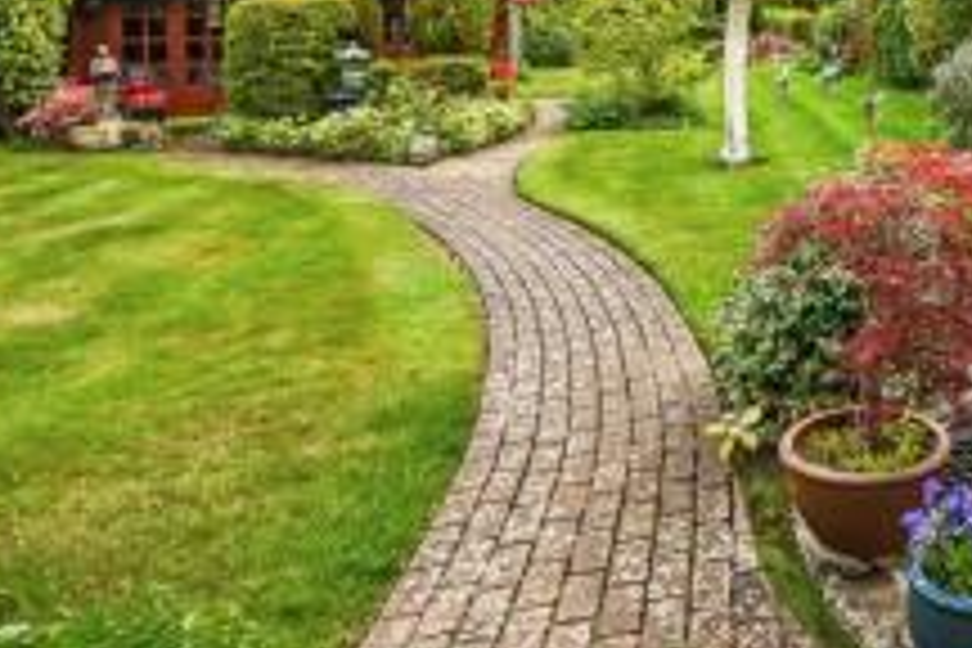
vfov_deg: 36.5
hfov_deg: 47.6
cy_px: 70
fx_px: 921
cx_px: 940
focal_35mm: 34
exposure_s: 1/800
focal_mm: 15.5
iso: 400
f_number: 8
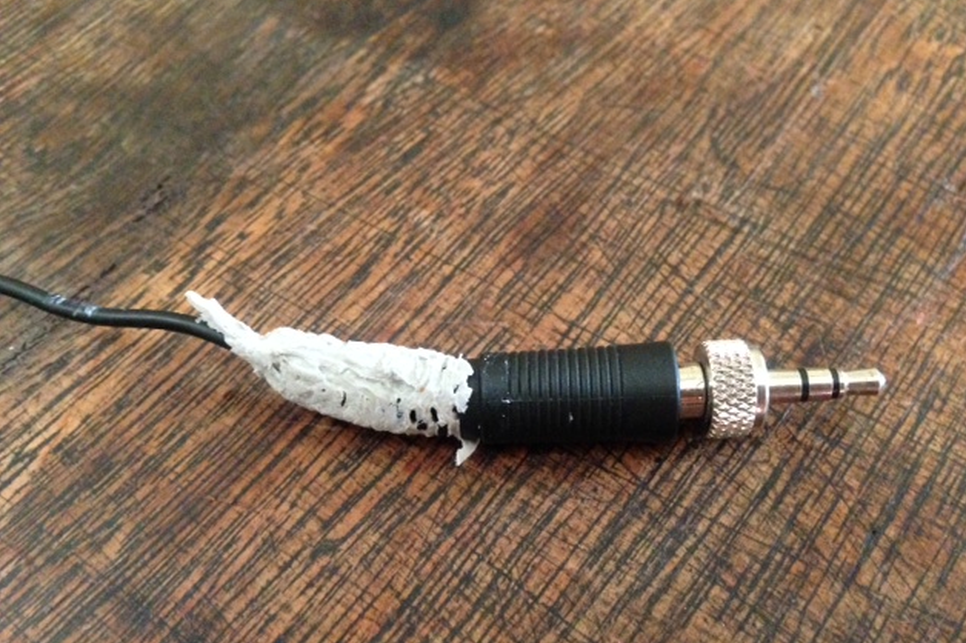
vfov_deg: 37.8
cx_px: 489
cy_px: 363
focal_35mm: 35
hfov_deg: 54.5
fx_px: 939
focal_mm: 4.12
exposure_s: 1/15
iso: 800
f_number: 2.4
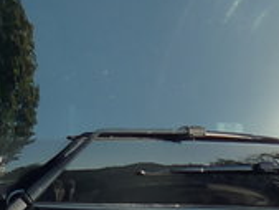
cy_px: -46
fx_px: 3775
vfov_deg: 3.2
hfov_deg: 4.2
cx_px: -317
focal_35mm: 468
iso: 160
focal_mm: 13.4
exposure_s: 1/500
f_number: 3.9
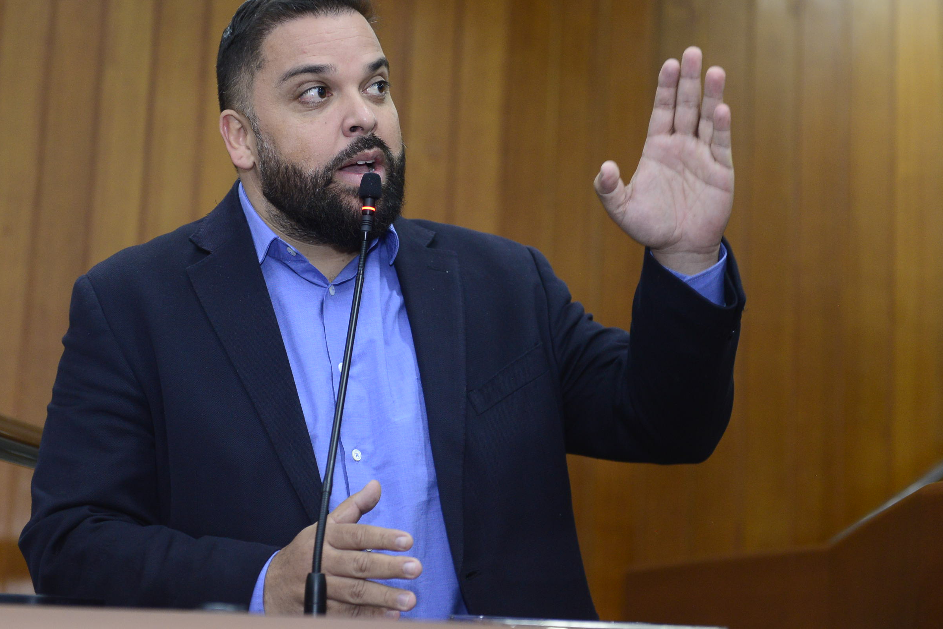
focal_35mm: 88
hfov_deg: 23.1
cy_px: 265
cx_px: 383
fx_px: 2306
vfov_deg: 15.5
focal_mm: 70
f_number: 4.5
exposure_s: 1/125
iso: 2000
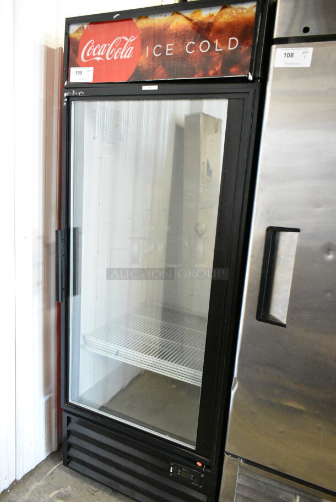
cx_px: 168
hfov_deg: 48.0
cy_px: 251
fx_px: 377
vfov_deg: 67.3
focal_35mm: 27
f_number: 5.6
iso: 6400
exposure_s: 1/80
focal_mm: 18
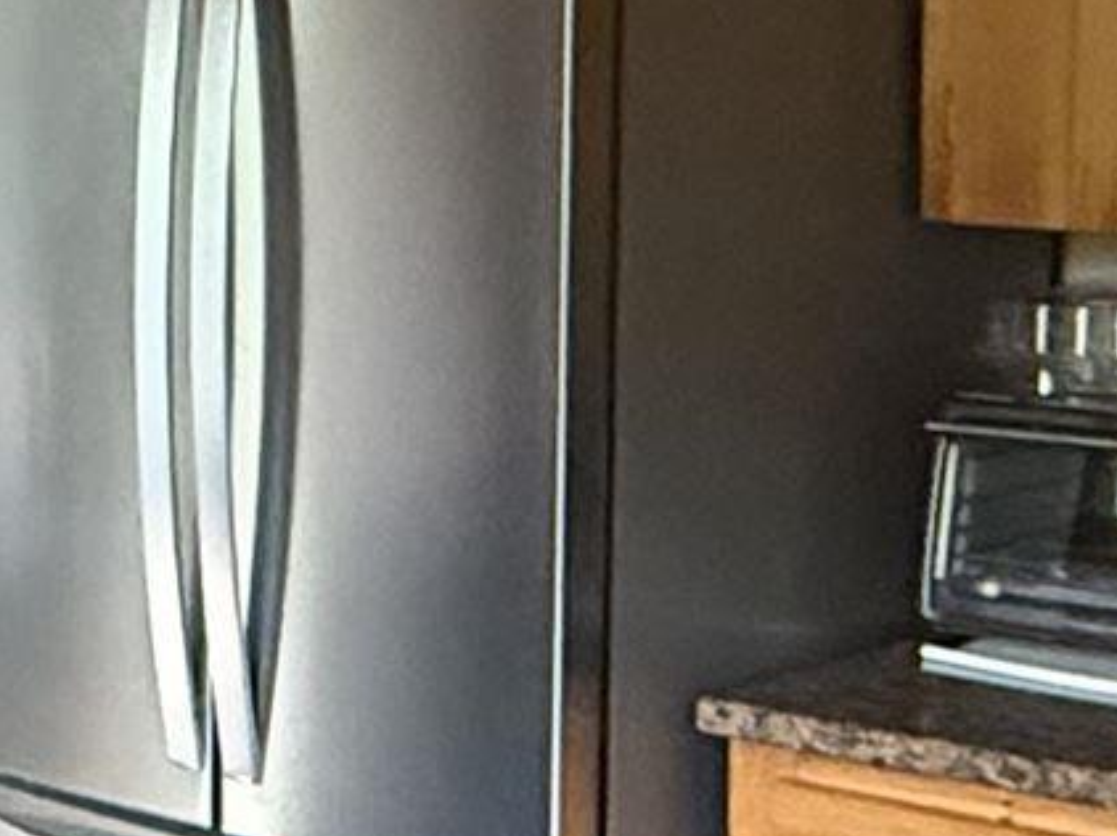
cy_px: 452
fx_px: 3289
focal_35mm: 102
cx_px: 246
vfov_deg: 14.5
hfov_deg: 19.1
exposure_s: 1/60
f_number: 2.2
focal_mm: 2.22
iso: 1000
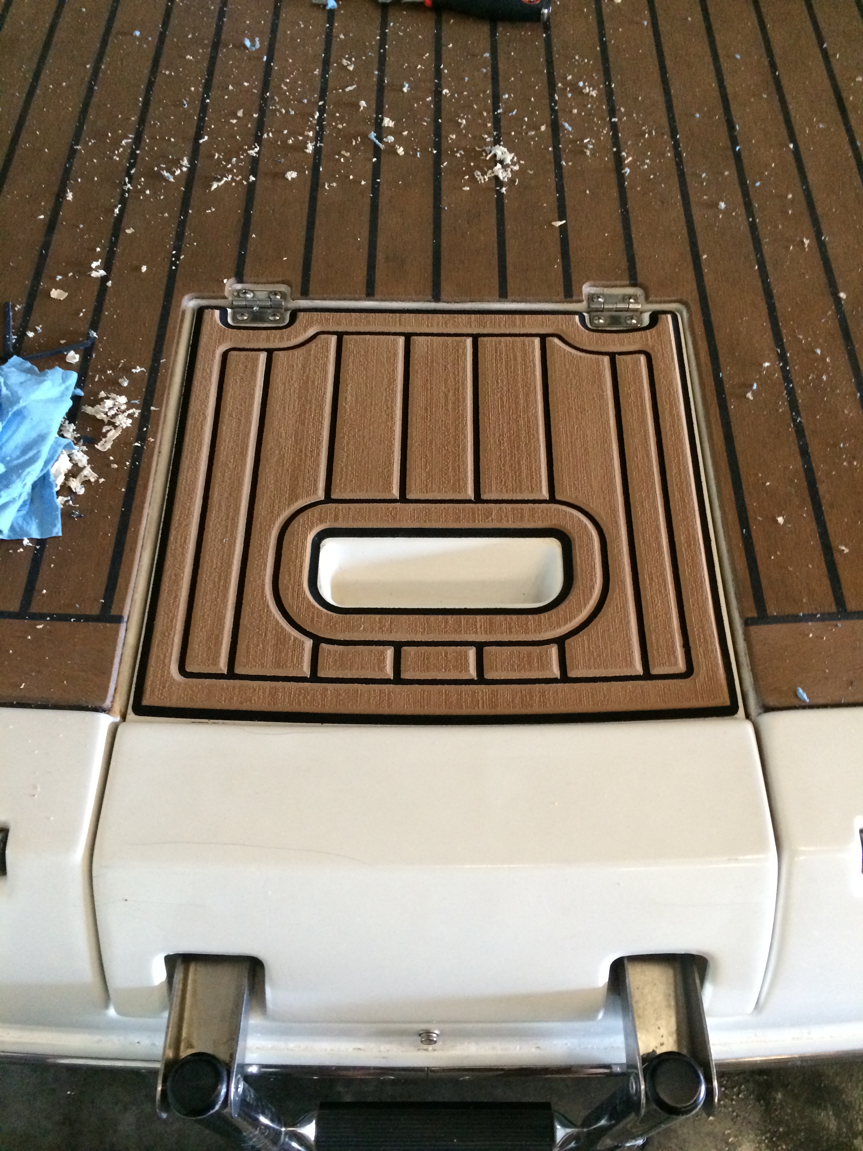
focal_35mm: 30
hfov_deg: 46.8
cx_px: 432
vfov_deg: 60.0
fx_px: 997
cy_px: 576
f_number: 2.2
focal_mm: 4.12
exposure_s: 1/24
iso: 320
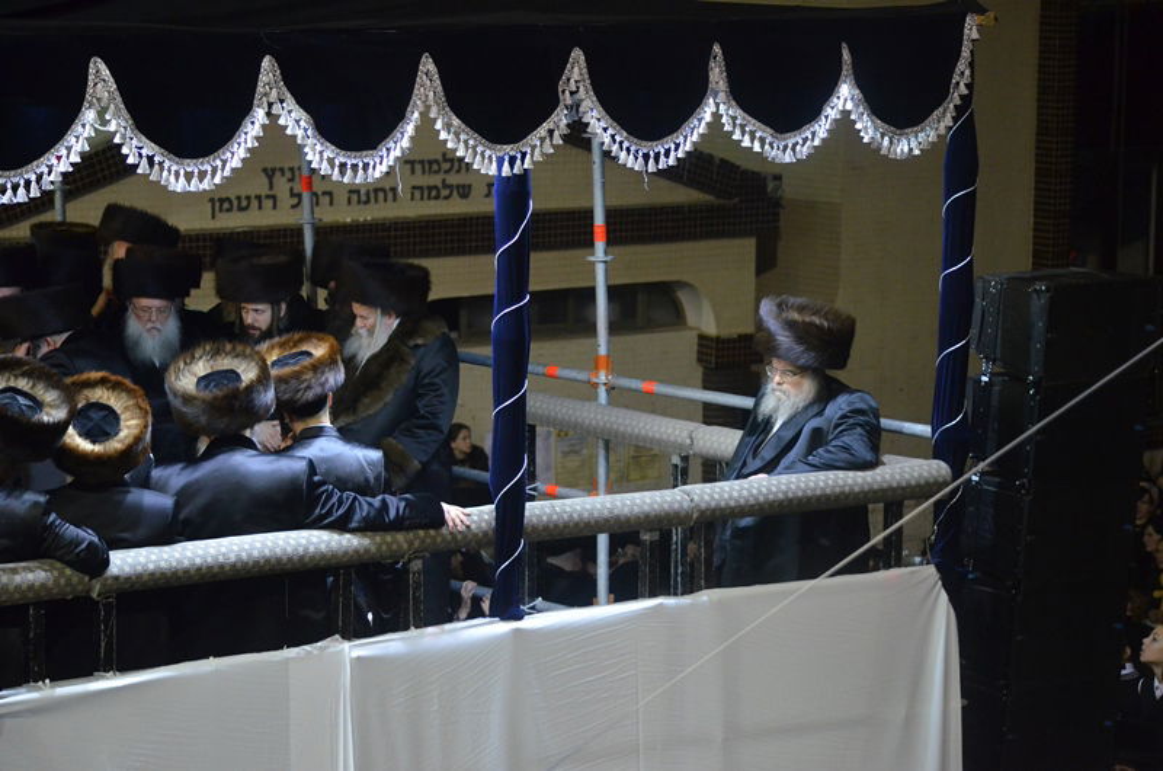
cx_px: 582
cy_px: 386
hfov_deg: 16.1
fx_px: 4111
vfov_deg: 10.7
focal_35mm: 128
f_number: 4.5
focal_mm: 85
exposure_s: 1/160
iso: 3200
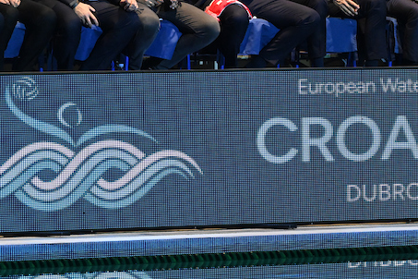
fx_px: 5538
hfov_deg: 4.3
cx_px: 53
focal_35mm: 477
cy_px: 152
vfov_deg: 2.9
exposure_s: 1/100
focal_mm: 180
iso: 2500
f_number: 5.6
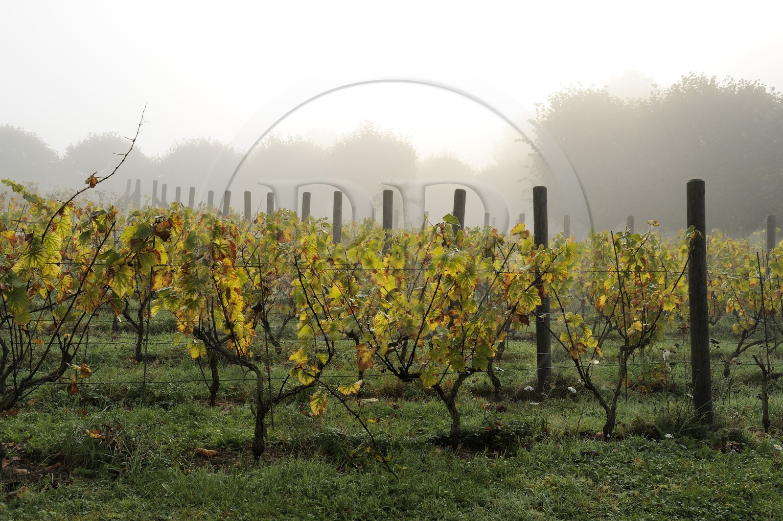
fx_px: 1043
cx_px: 392
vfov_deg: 28.0
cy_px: 260
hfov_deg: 41.1
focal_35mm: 48
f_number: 11
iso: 200
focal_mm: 48
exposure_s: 1/160
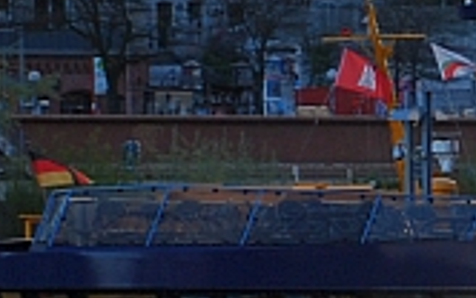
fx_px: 7114
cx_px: 1242
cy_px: 185
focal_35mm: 548
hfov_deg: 3.8
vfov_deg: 2.4
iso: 200
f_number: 6.3
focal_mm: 58
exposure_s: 1/125
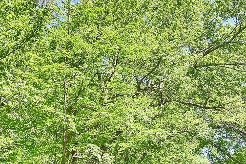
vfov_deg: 19.1
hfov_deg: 26.5
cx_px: 317
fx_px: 444
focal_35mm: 65
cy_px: 223
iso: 400
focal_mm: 16
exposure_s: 1/320
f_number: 8
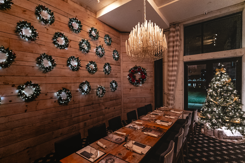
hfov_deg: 93.3
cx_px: 119
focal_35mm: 17
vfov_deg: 70.4
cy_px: 85
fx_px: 116
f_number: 2.8
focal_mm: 16
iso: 5000
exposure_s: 1/125
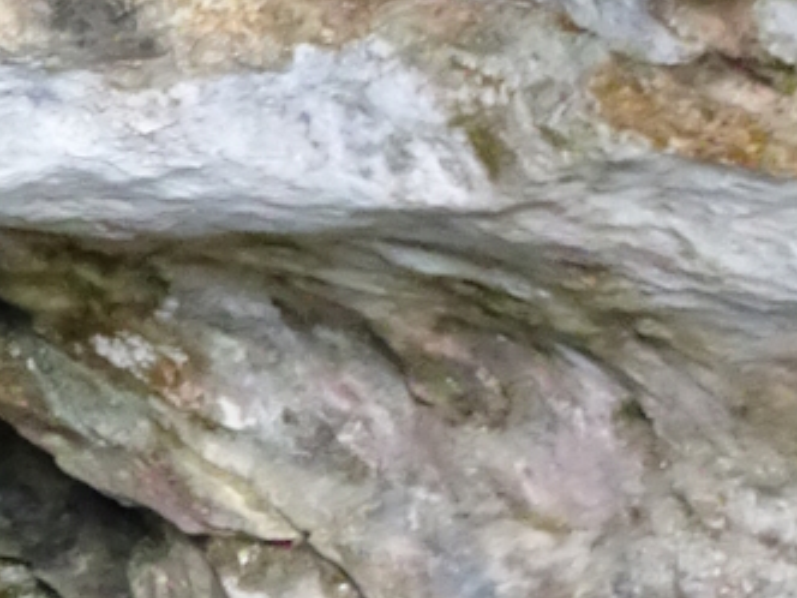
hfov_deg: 12.7
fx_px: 3200
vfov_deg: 10.7
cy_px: 377
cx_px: -706
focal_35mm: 139
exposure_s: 1/20
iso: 800
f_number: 3.5
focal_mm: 4.1
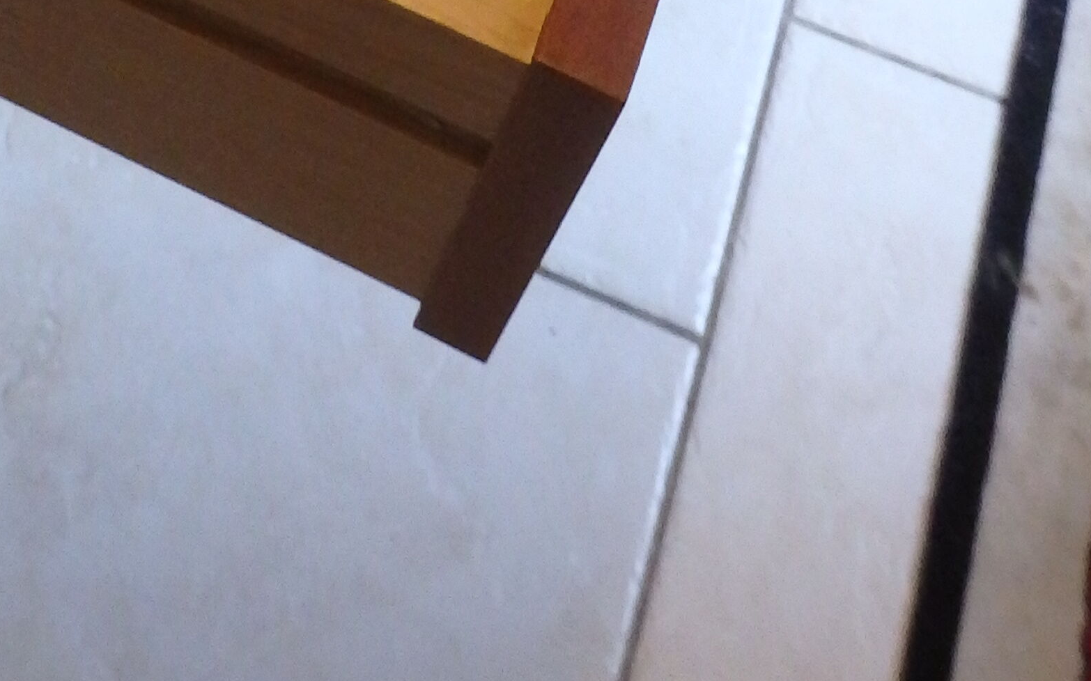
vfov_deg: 13.2
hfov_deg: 25.8
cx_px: 141
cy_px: -877
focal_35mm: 78
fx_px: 2319
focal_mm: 4.5
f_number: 3
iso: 500
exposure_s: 1/30
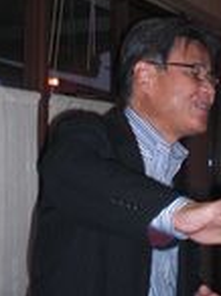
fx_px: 768
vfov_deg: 21.6
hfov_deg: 16.4
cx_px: 113
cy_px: 70
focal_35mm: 90
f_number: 3.1
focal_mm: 6.3
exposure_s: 1/60
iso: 200
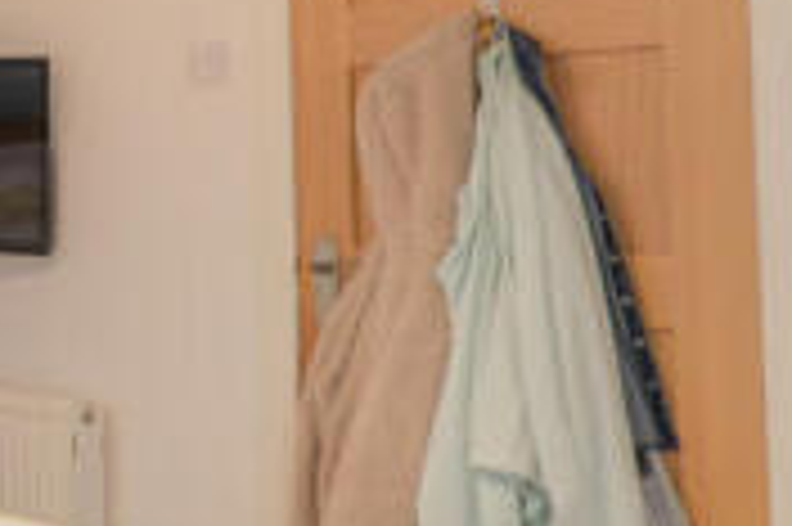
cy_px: 88
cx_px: -439
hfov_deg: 23.3
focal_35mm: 67
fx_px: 1473
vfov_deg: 20.0
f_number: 7.1
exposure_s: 1/50
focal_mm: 18
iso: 4000
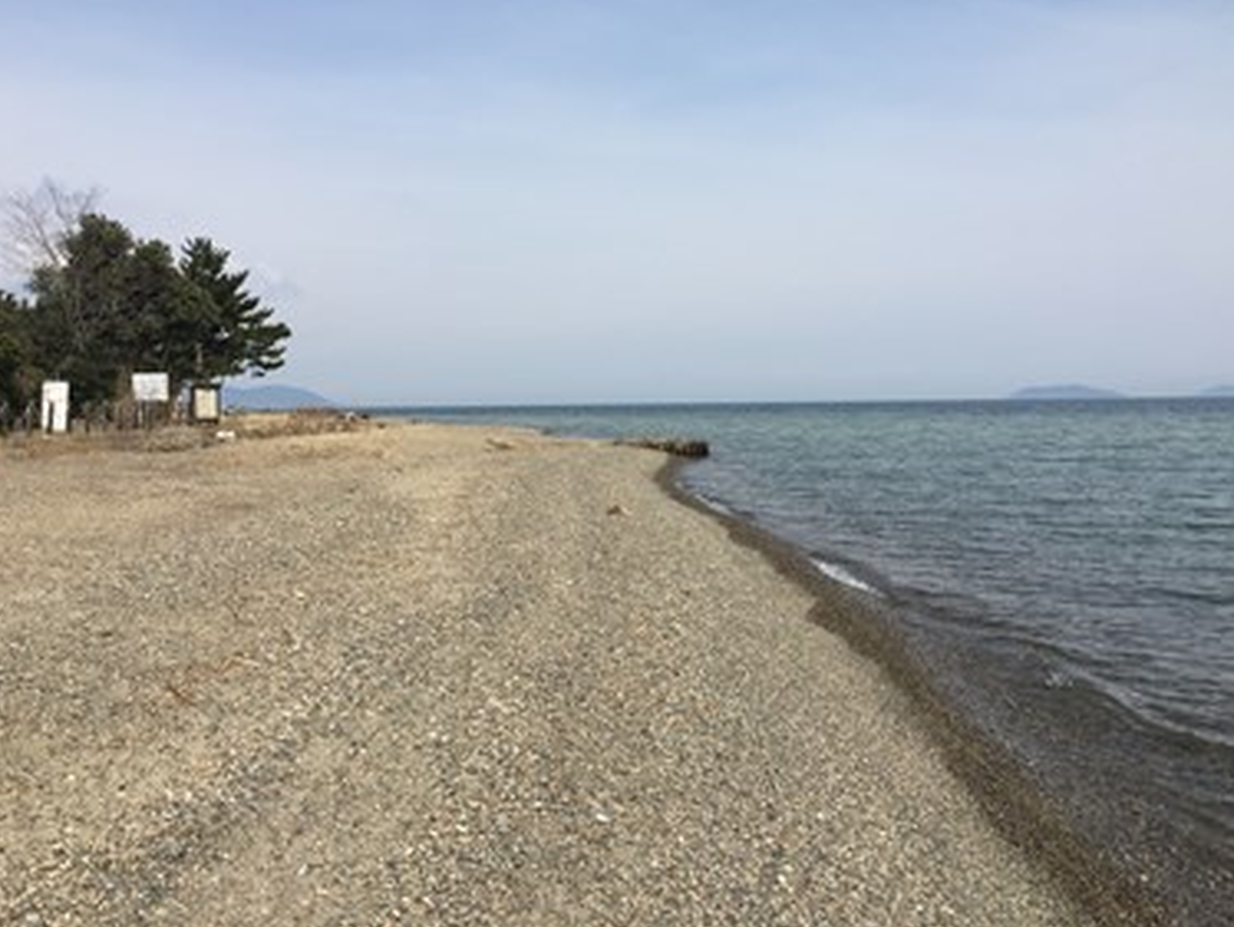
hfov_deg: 58.3
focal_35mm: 31
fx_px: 1106
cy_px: 445
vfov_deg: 45.5
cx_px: 587
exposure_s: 1/2825
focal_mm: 4.15
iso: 32
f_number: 2.2
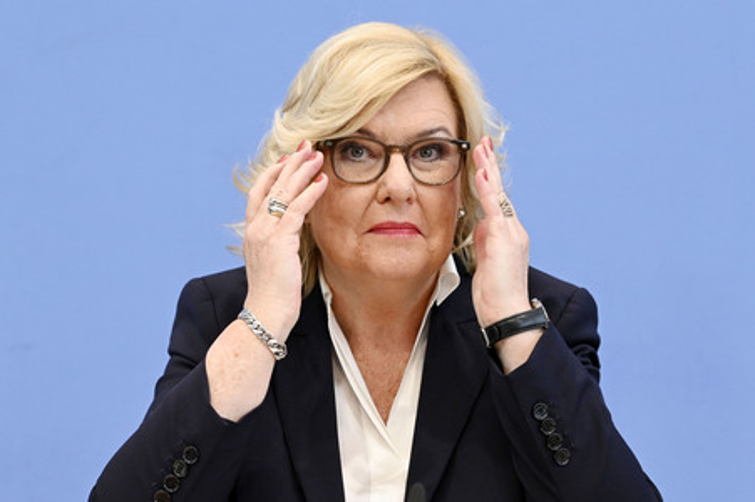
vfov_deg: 14.8
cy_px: 251
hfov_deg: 22.2
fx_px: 1928
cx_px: 378
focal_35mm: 92
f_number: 5.6
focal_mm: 92
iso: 3200
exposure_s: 1/500
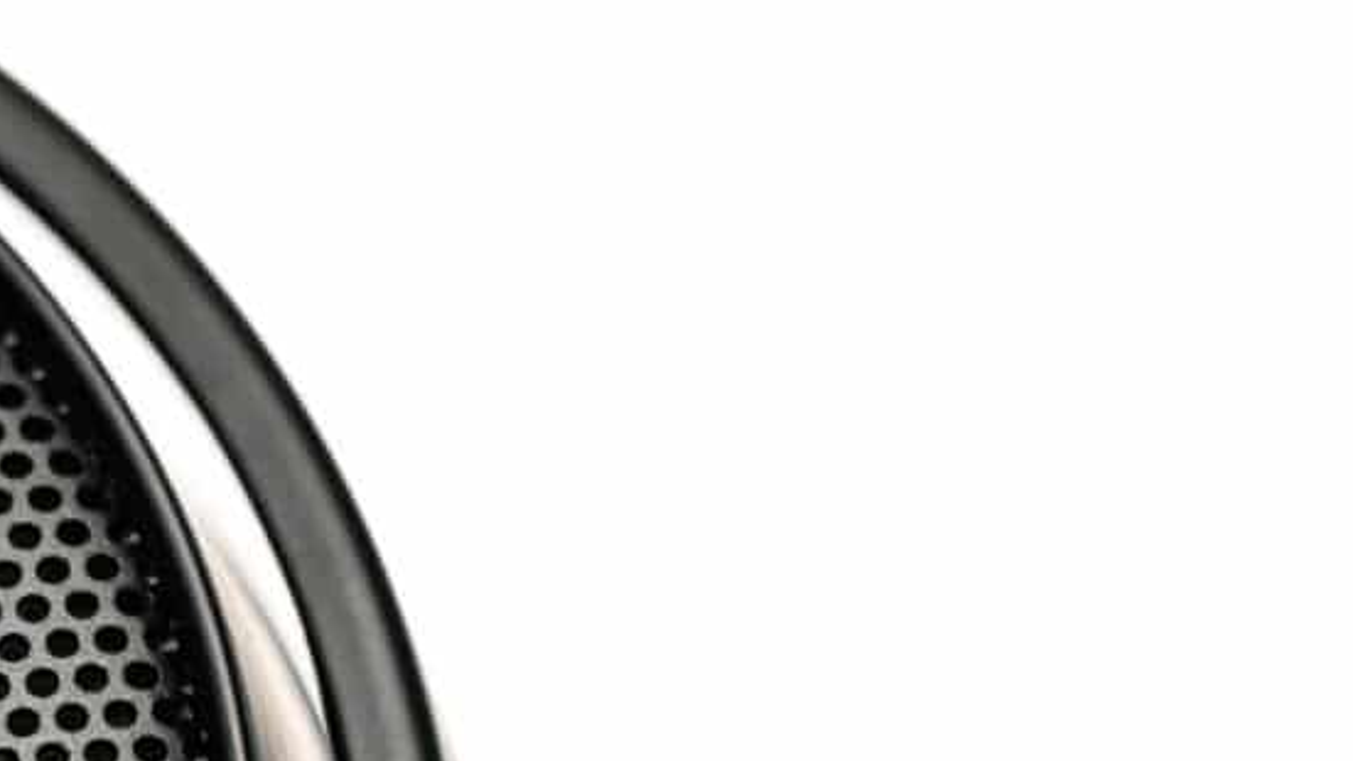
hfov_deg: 8.2
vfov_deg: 4.6
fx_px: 9364
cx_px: -47
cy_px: 1231
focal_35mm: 261
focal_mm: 67
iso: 100
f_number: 4
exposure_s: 1/160
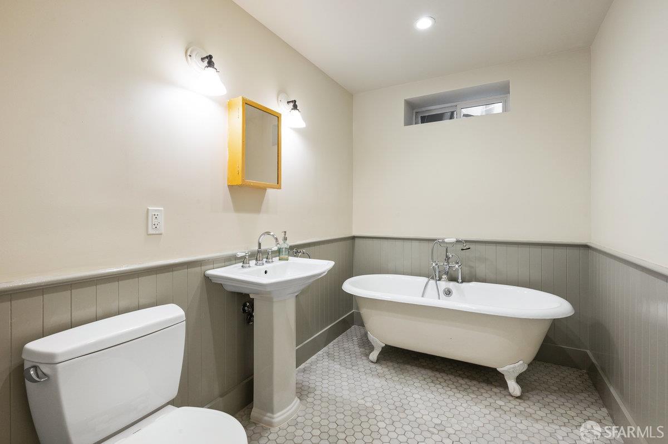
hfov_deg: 95.0
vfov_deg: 72.0
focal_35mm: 16
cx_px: 334
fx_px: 306
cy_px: 222
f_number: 11
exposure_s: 1/15
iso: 400
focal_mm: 16.5
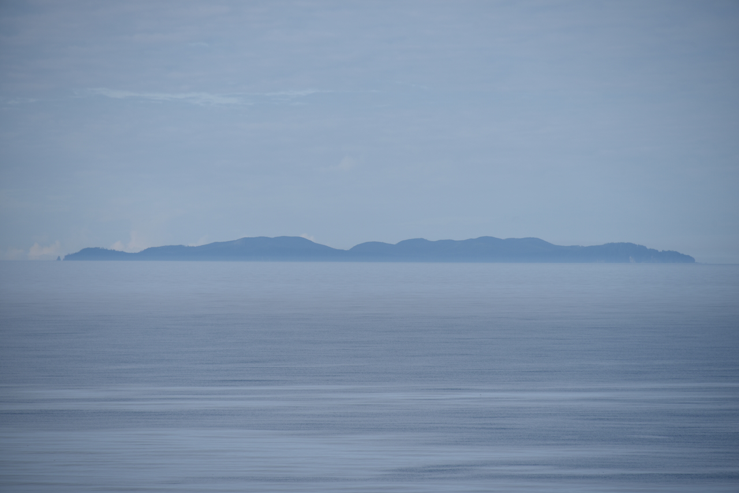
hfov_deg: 8.2
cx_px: 370
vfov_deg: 5.5
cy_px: 246
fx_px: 5133
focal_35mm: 250
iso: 100
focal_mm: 250
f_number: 7.1
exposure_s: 1/500
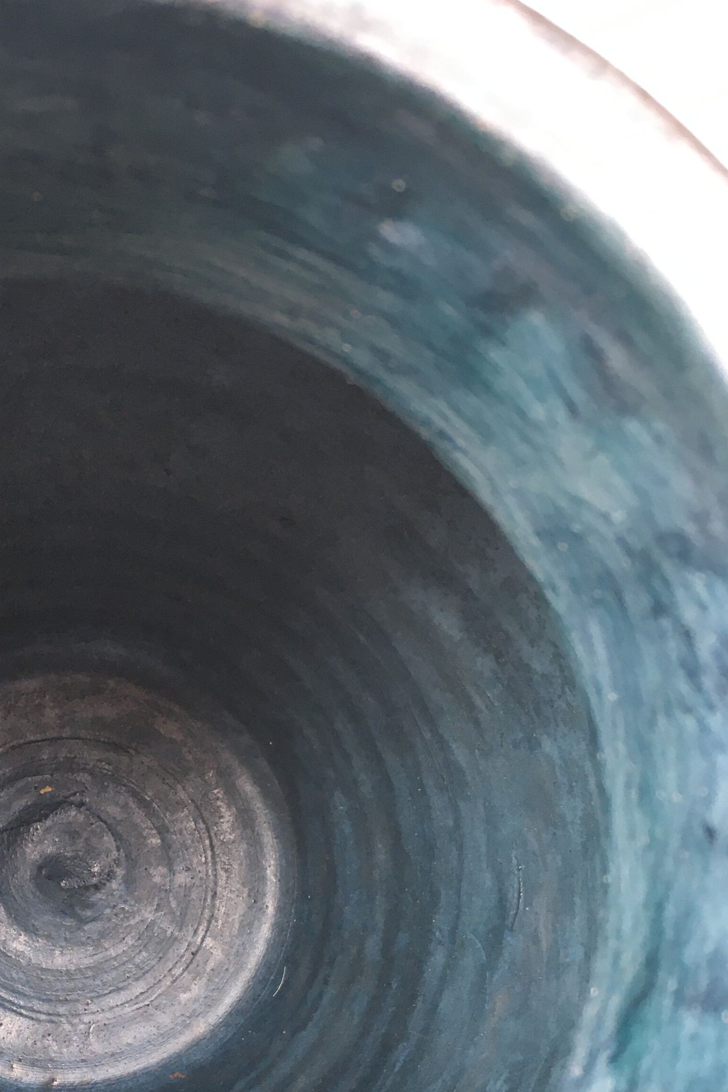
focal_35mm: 53
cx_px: 40
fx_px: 1608
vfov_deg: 36.4
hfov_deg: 24.6
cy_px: 858
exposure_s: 1/33
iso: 32
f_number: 2.2
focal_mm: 4.15
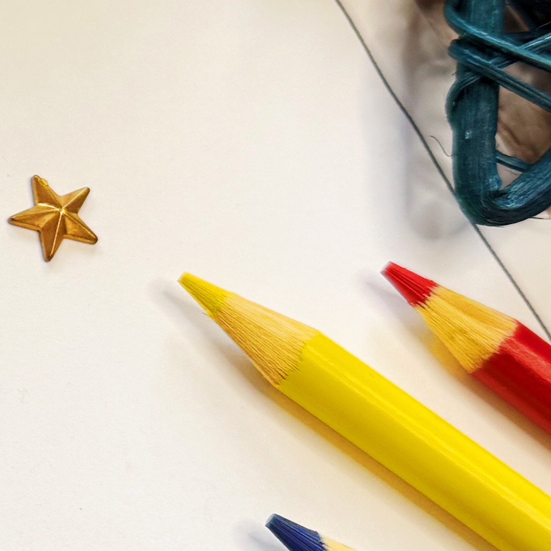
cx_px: -429
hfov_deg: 13.4
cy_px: 275
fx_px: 2107
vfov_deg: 14.9
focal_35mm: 117
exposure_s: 1/121
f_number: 1.78
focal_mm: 6.76
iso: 80
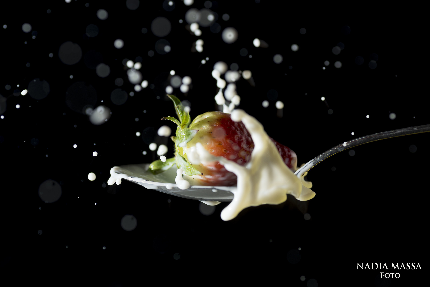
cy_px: 144
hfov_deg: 22.6
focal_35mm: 90
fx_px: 1075
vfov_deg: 15.2
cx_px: 215
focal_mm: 90
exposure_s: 1/60
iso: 100
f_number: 8
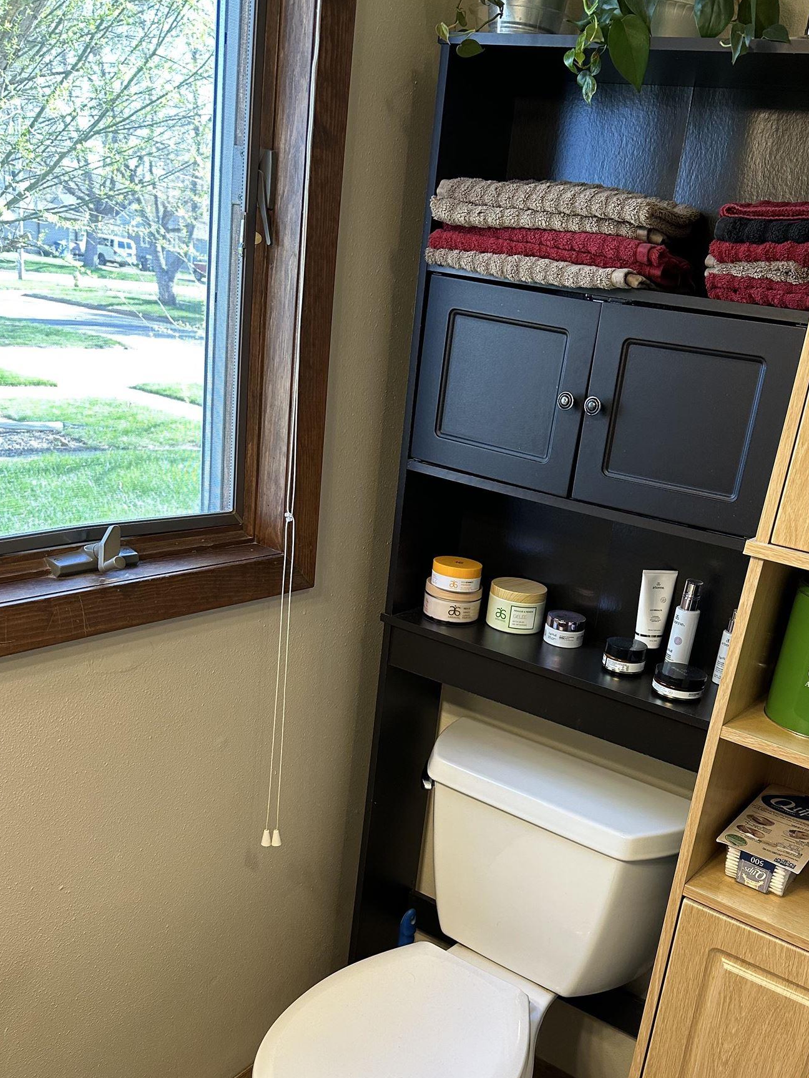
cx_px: 503
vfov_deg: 56.0
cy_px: 683
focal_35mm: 32
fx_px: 997
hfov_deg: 43.8
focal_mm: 6.86
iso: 250
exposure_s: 1/88
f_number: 1.78
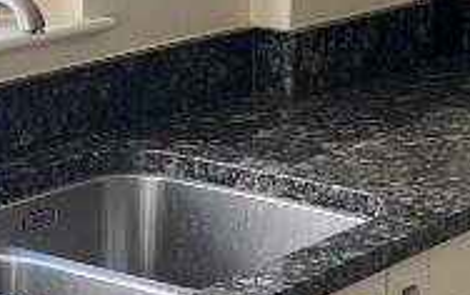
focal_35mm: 150
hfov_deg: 13.9
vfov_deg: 8.8
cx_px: 370
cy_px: 90
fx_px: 1924
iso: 50
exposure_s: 1/358
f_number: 1.5
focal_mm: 5.7
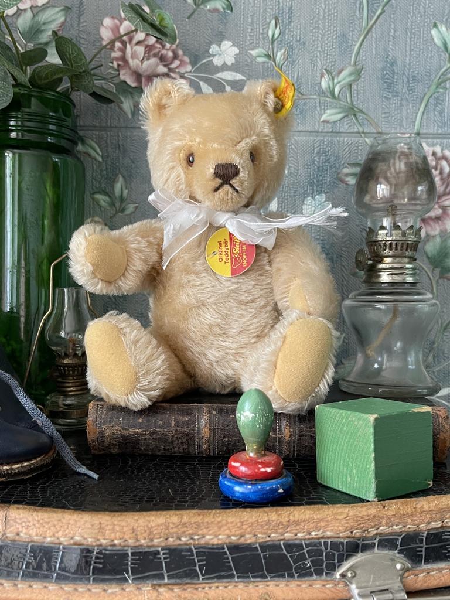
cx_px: 225
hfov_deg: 54.9
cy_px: 300
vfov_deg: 69.4
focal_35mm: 25
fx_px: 433
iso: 125
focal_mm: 5.1
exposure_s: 1/63
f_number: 1.6
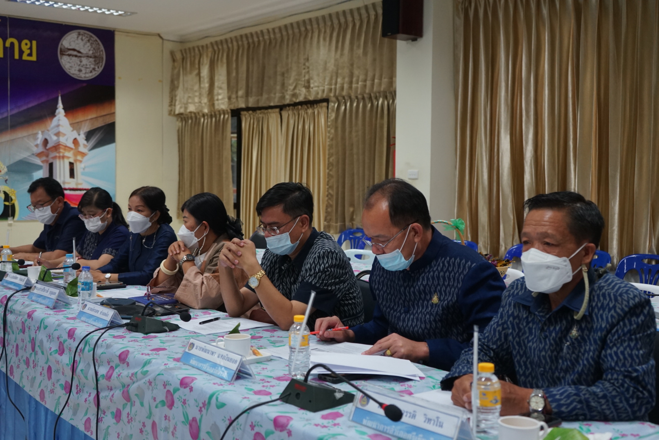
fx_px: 769
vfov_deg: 31.9
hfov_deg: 46.4
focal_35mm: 42
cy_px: 220
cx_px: 330
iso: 1250
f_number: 4.5
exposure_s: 1/160
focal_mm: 42
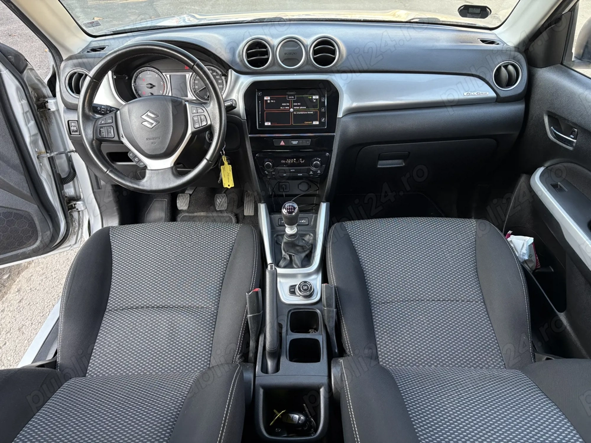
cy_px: 222
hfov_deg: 67.3
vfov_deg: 53.1
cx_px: 296
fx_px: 444
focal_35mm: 26
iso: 125
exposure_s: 1/122
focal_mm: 5.96
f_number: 1.6
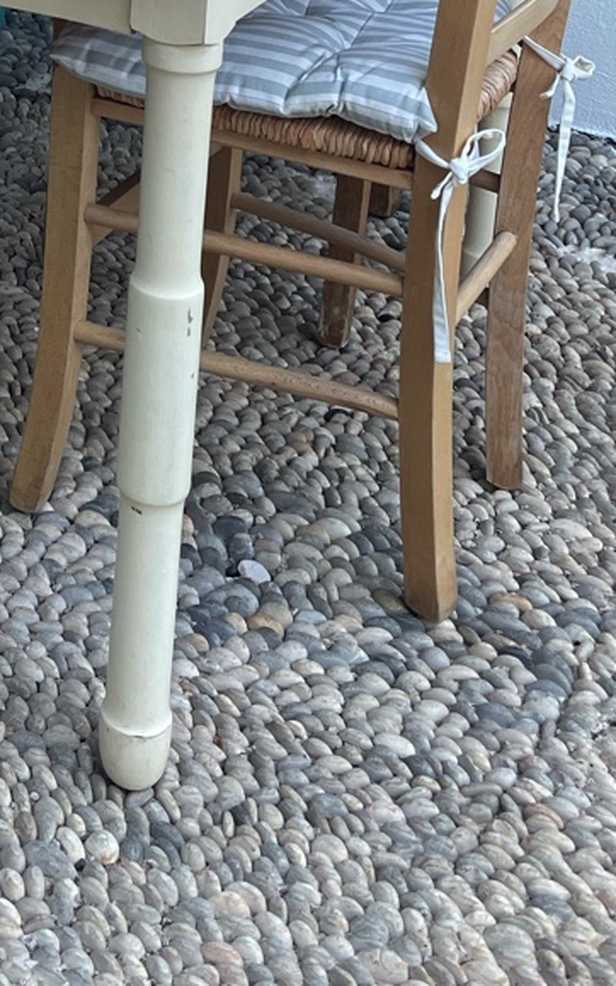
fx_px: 1746
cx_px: -71
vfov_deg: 28.7
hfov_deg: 19.2
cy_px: -89
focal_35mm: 65
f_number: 1.6
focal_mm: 4.2
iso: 80
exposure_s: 1/121
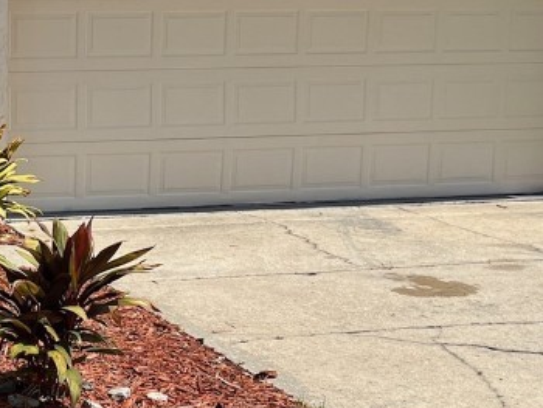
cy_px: 247
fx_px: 1193
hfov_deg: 24.1
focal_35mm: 76
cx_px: -37
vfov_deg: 19.4
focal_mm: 5.7
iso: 50
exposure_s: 1/4115
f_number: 1.5
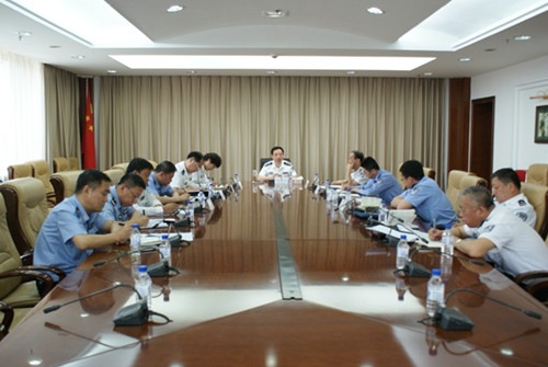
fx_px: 549
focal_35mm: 36
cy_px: 184
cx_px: 274
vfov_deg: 37.0
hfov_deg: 53.1
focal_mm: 24
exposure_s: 1/30
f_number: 4.5
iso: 400
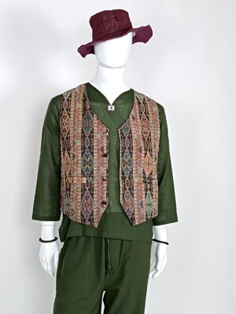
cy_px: 157
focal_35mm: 49
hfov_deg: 29.7
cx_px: 118
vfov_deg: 38.9
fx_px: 445
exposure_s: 1/50
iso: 313
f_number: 1.75
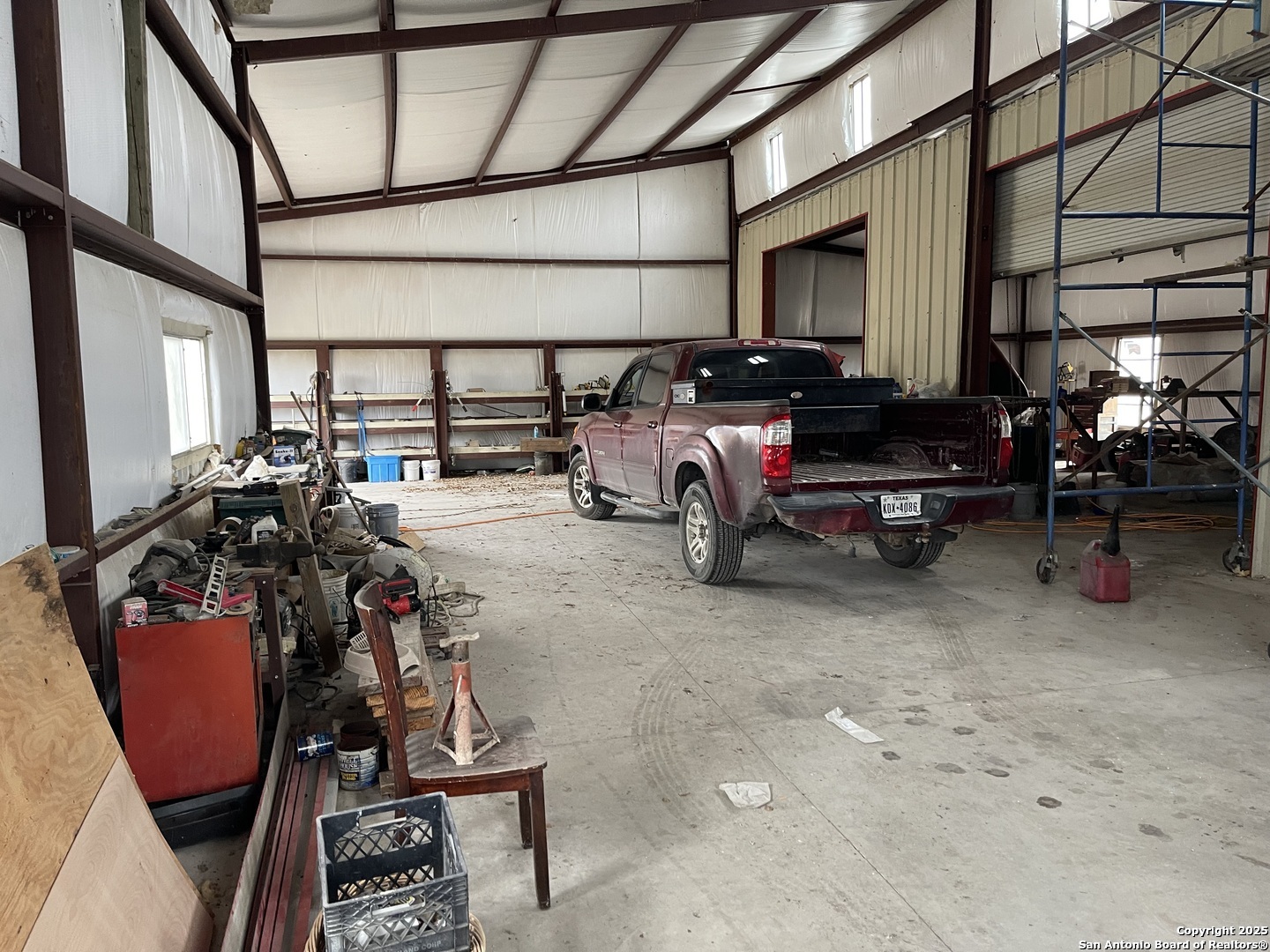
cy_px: 476
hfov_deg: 69.4
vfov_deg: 54.9
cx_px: 635
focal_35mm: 25
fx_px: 917
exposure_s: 1/60
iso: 200
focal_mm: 5.1
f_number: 1.6
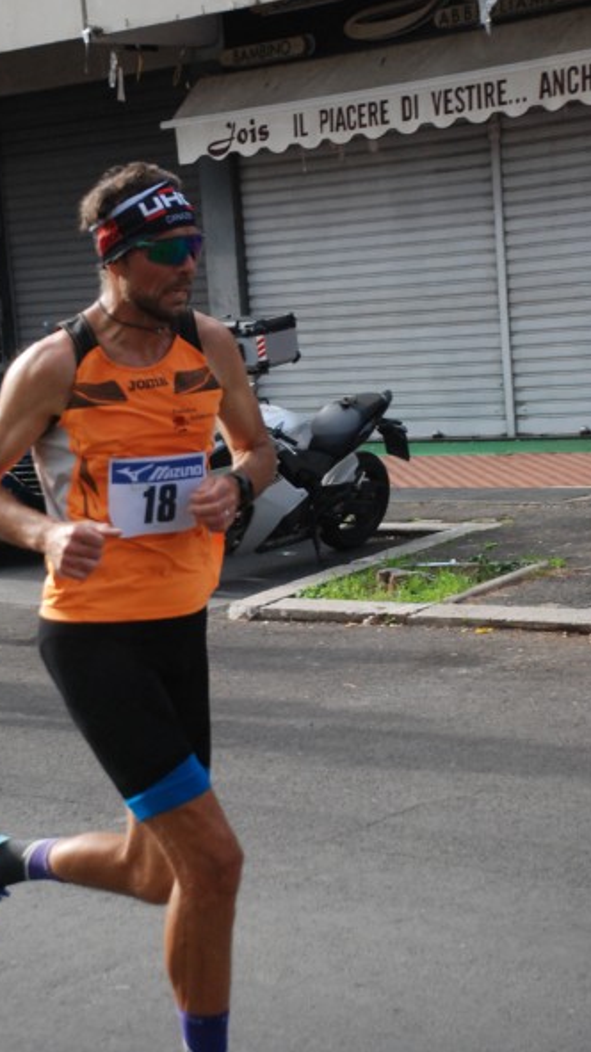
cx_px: 247
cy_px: 520
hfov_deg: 15.1
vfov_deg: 26.5
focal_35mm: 80
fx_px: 2231
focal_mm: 50
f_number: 5
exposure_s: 1/800
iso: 1000
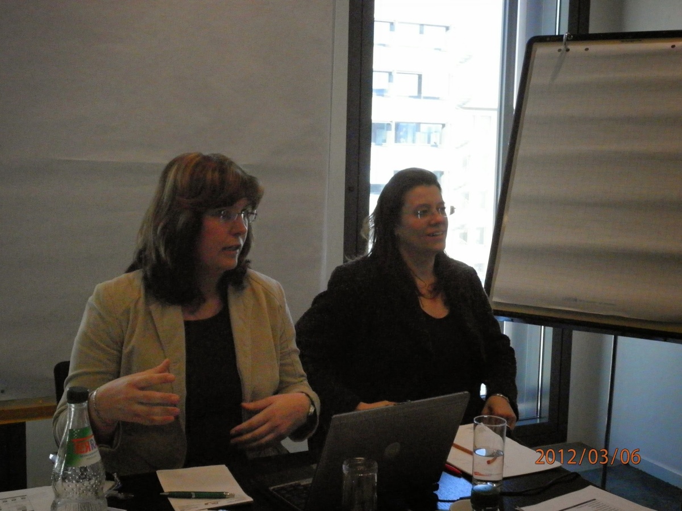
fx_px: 887
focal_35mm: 45
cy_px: 256
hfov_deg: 42.1
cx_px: 341
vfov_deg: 32.2
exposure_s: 1/250
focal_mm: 8.2
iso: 800
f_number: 4.3
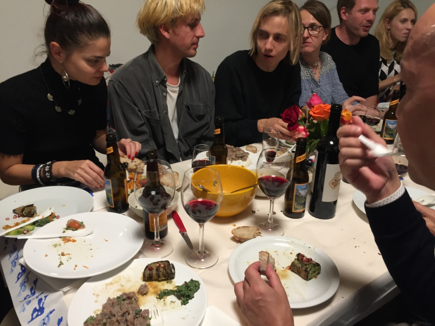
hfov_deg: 61.7
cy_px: 163
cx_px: 218
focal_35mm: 29
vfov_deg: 48.2
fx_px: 364
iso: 100
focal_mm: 4.15
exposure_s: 1/33
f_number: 2.2
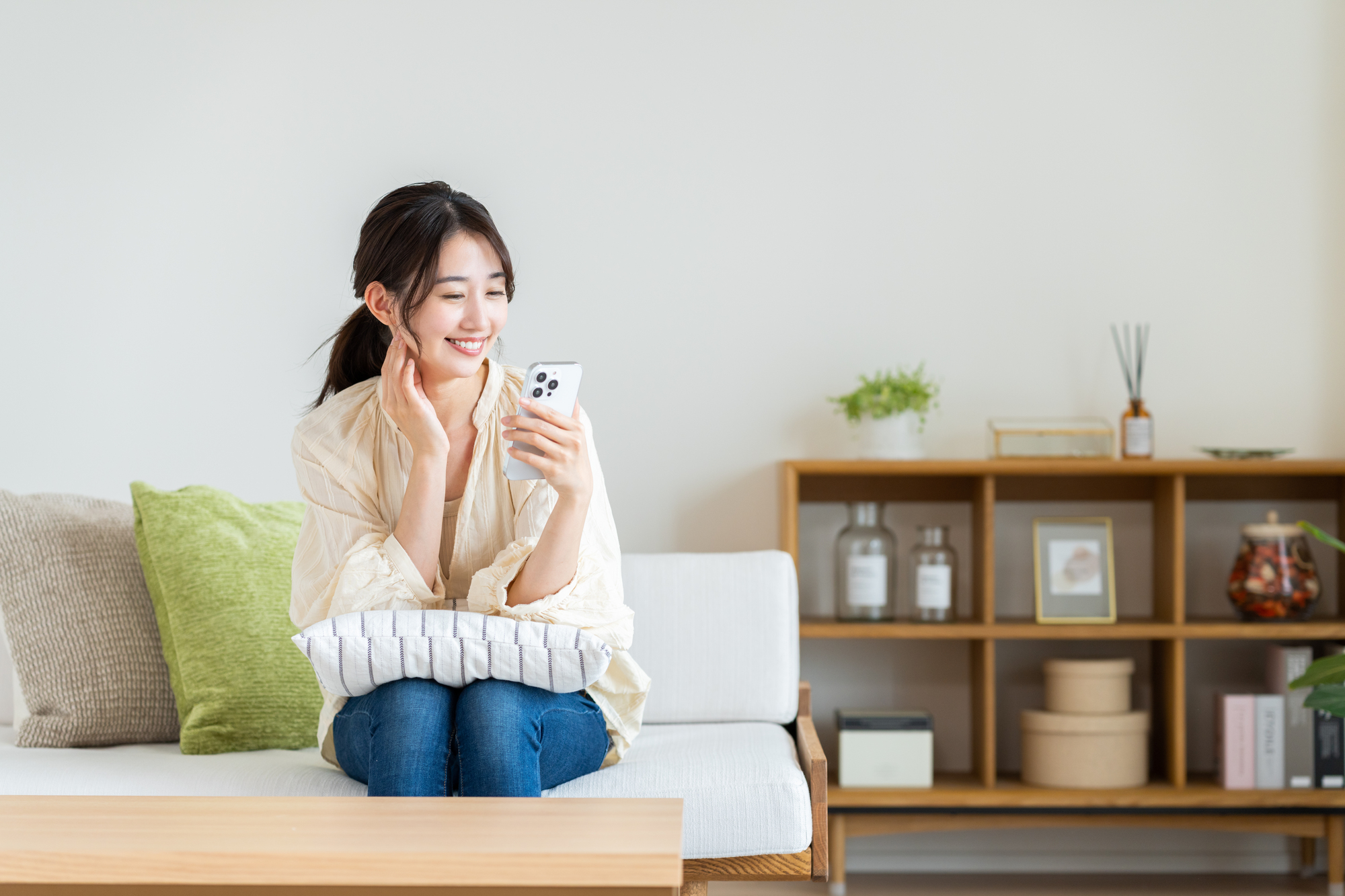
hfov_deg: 23.9
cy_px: 448
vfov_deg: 16.1
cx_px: 672
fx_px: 3175
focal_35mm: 85
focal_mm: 85
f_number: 2.5
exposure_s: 1/200
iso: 400
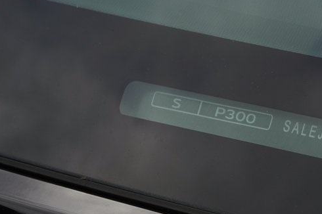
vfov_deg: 11.5
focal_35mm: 119
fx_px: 1064
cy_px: 135
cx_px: 313
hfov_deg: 16.9
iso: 100
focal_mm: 38
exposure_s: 1/250
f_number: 8
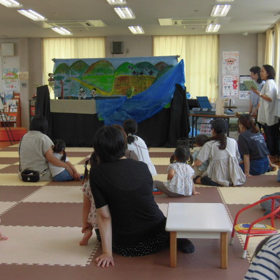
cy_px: 140
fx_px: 558
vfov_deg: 28.2
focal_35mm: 61
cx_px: 128
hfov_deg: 28.1
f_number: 4
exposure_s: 1/60
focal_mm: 9.16
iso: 100
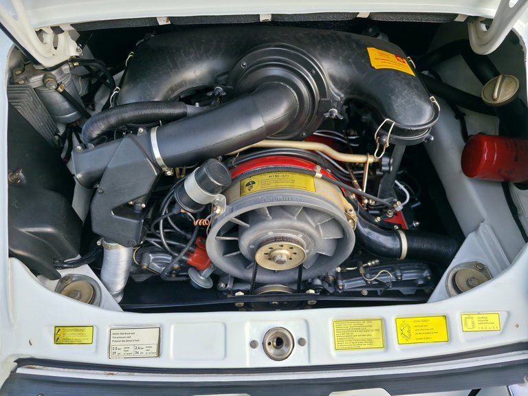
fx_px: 351
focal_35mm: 23
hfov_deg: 73.9
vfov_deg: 58.9
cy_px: 198
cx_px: 264
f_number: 1.7
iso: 160
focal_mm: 6.3
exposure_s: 1/180
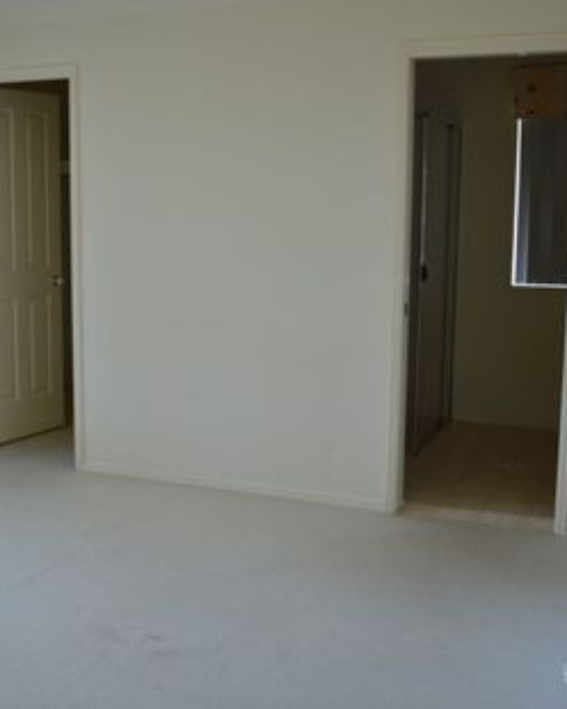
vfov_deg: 39.5
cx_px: 210
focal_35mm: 47
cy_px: 353
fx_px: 986
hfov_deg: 31.9
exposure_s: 1/40
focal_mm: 22
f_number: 3.8
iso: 200
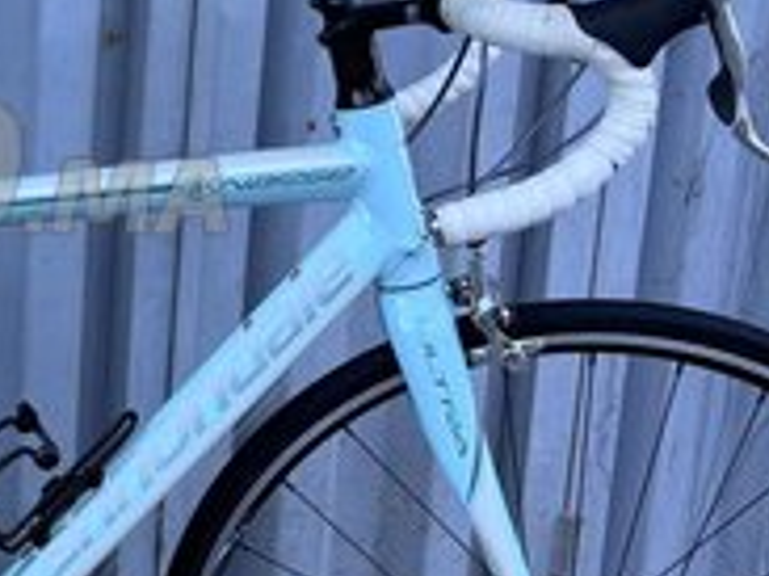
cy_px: 164
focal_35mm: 84
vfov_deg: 17.5
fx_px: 1865
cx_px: -168
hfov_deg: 21.5
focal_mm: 6.76
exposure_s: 1/242
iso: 64
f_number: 1.78
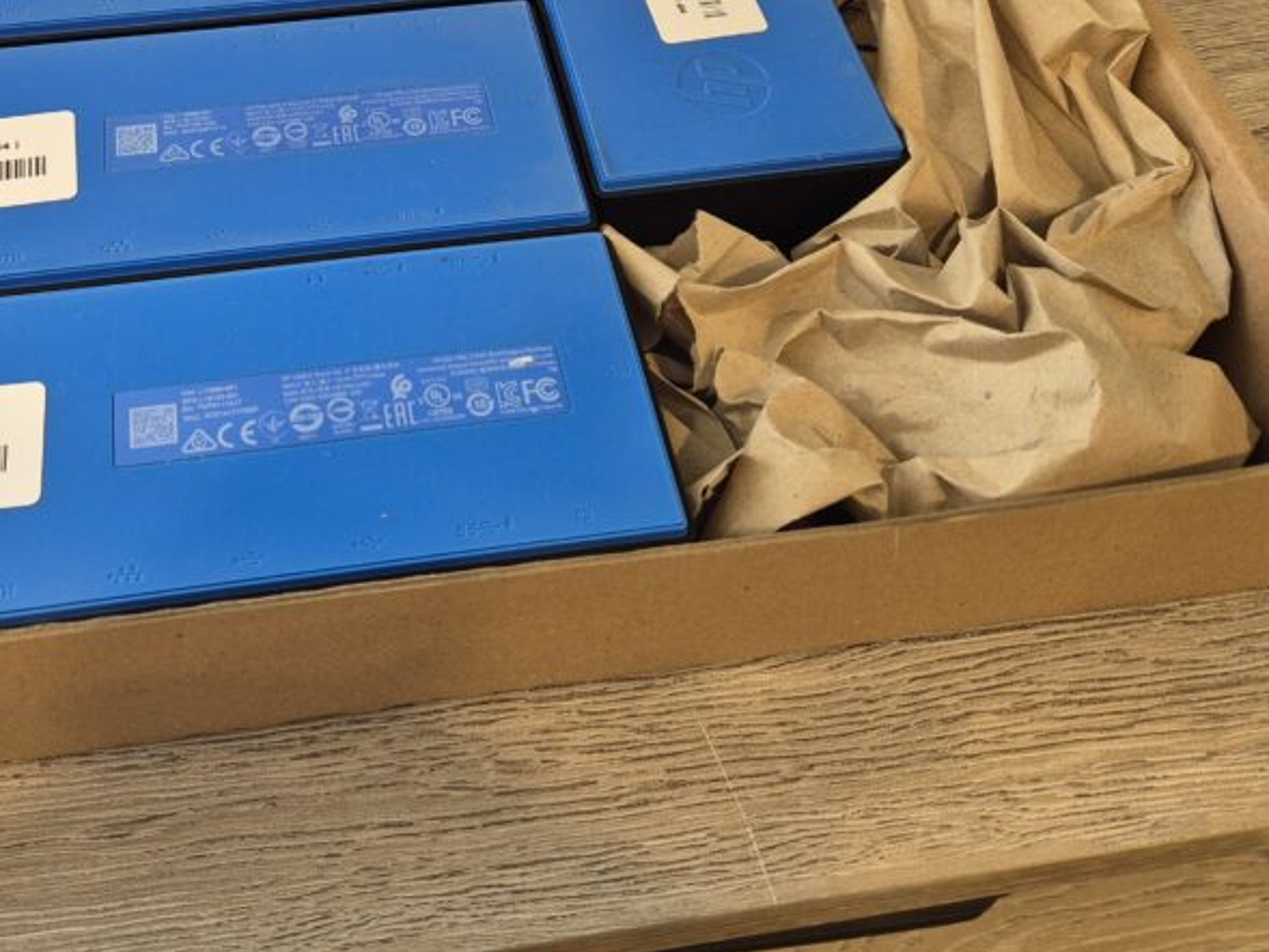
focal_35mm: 40
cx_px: 414
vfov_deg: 34.4
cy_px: 138
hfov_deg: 46.0
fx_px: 1467
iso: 250
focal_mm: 5.4
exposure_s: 1/100
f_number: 1.8
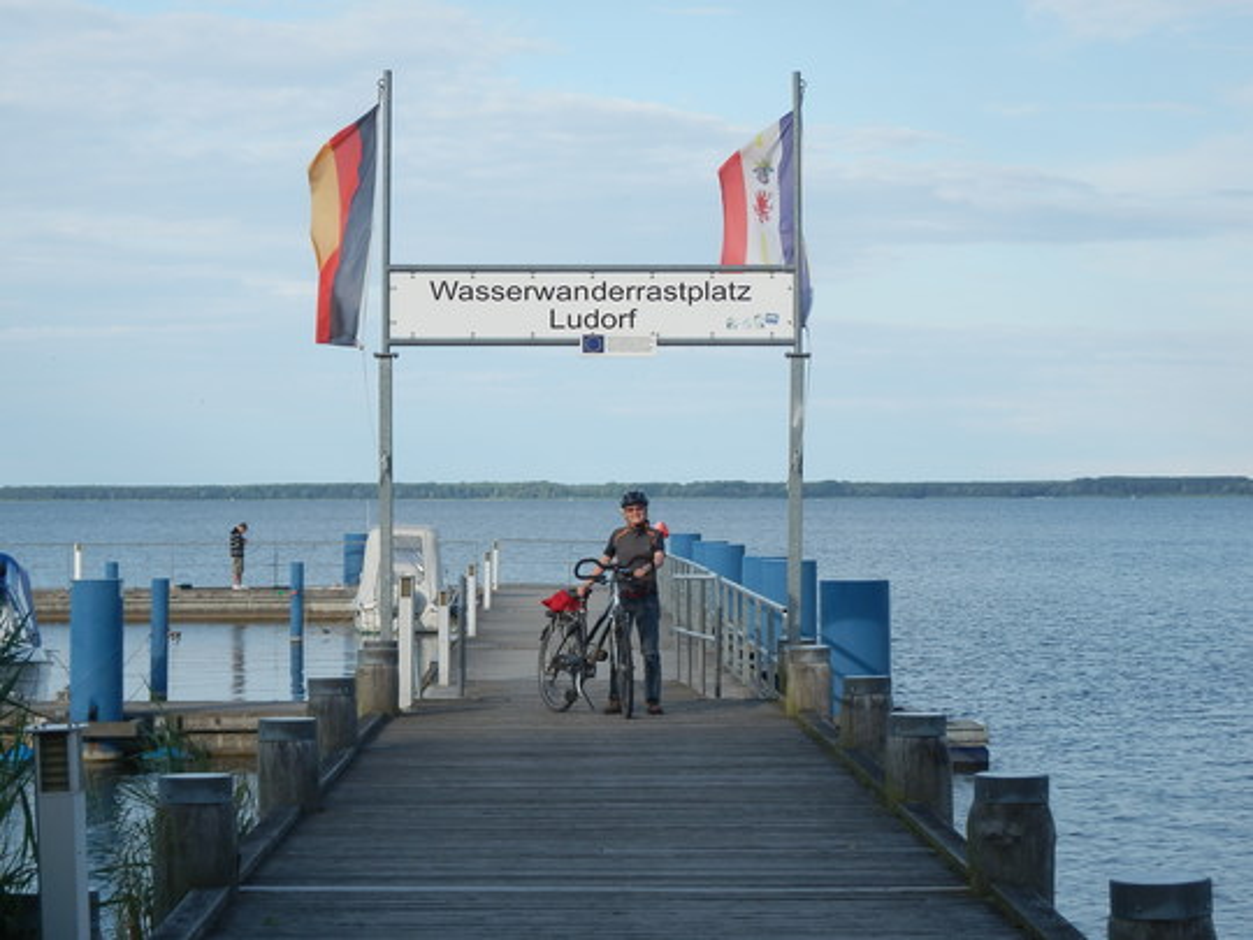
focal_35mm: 97
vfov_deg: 15.2
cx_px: 626
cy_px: 470
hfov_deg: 20.2
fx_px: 3511
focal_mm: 17.3
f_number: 4.9
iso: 80
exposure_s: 1/250
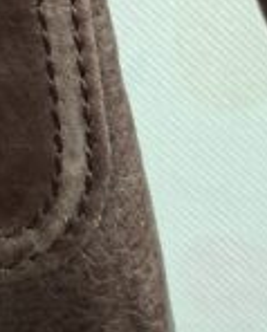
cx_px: -339
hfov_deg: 11.1
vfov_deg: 14.5
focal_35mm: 121
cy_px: -204
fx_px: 1192
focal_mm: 5.54
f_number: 1.8
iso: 400
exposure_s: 1/33
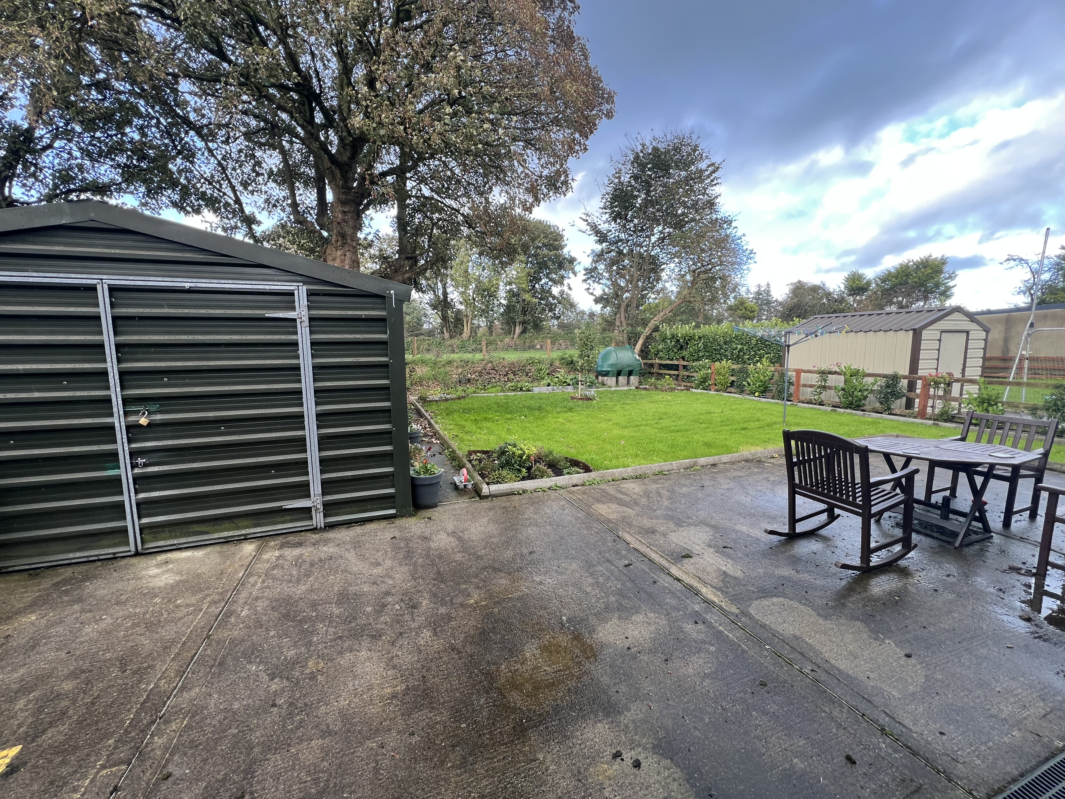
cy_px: 400
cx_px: 532
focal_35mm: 13
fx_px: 400
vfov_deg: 89.9
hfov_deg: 106.2
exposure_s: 1/99
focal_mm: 1.57
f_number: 1.8
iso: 50
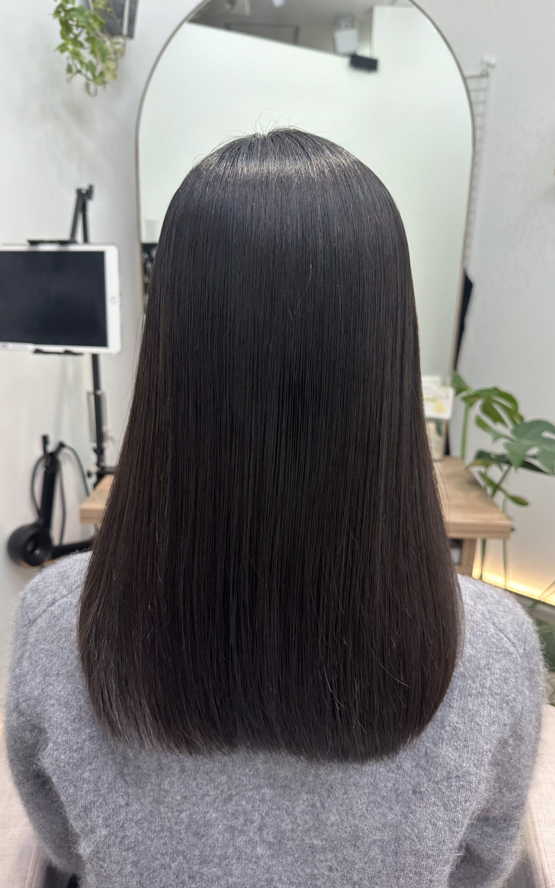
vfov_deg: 70.4
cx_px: 272
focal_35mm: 26
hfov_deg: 47.6
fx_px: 629
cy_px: 447
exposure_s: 1/100
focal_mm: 6.86
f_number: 1.78
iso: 64
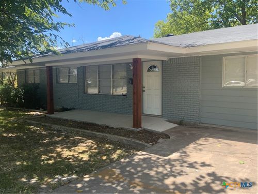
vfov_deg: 48.2
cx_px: 129
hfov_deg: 61.7
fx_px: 216
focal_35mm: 29
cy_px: 97
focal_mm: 3
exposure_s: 1/709
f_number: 1.8
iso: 16
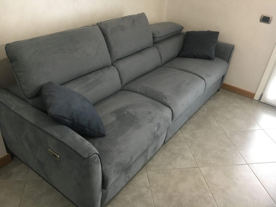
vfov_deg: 48.2
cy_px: 104
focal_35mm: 29
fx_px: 231
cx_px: 138
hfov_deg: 61.7
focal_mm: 4.15
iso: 160
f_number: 2.2
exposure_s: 1/33
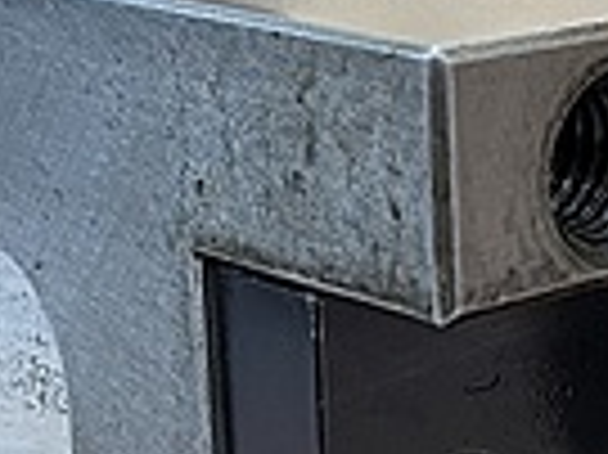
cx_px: 603
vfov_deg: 12.0
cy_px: 364
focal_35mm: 123
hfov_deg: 15.7
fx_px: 2158
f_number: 1.6
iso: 125
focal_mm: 5.1
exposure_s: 1/60
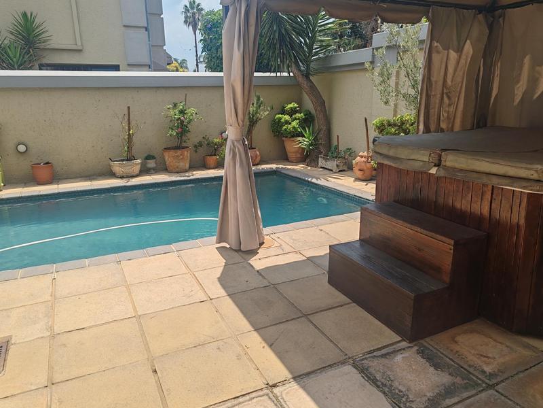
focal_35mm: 27
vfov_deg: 51.4
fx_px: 424
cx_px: 272
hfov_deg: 65.3
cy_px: 204
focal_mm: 6.12
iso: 50
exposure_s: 1/600
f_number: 1.9
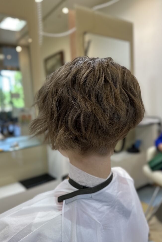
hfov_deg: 49.4
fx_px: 176
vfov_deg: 69.4
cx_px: 72
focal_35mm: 26
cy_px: 125
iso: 64
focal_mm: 6.86
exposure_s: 1/100
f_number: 1.78
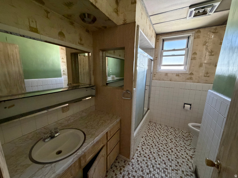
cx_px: 119
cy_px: 89
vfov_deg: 85.7
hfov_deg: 102.1
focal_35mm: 14
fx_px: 96
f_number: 2.2
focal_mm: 2.22
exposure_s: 1/60
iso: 500
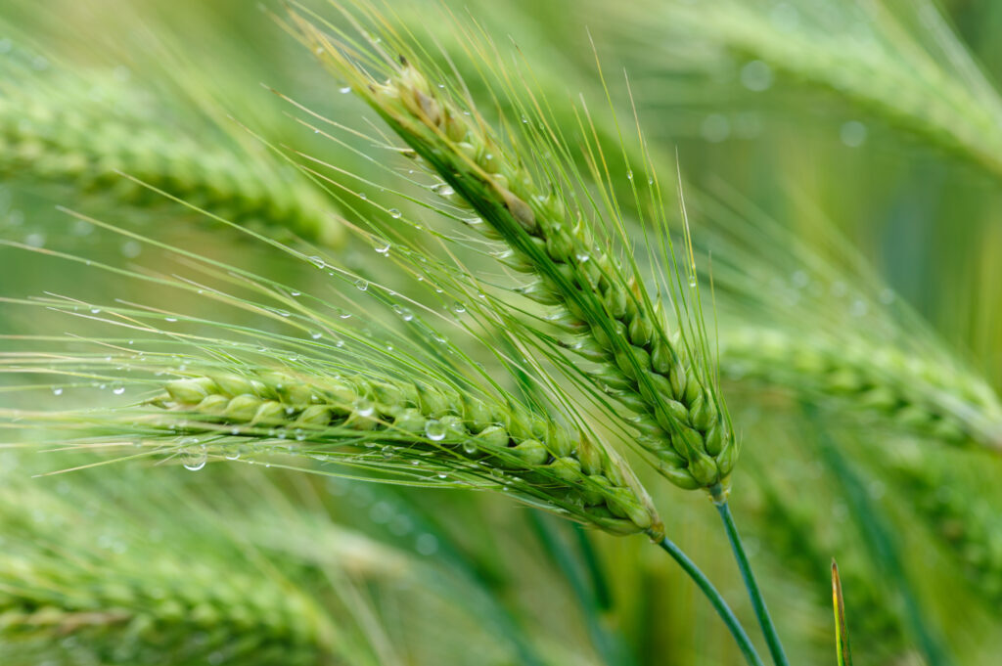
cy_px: 333
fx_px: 2920
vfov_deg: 13.0
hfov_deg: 19.5
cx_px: 501
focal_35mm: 105
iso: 200
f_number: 5.6
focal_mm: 105
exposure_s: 1/100
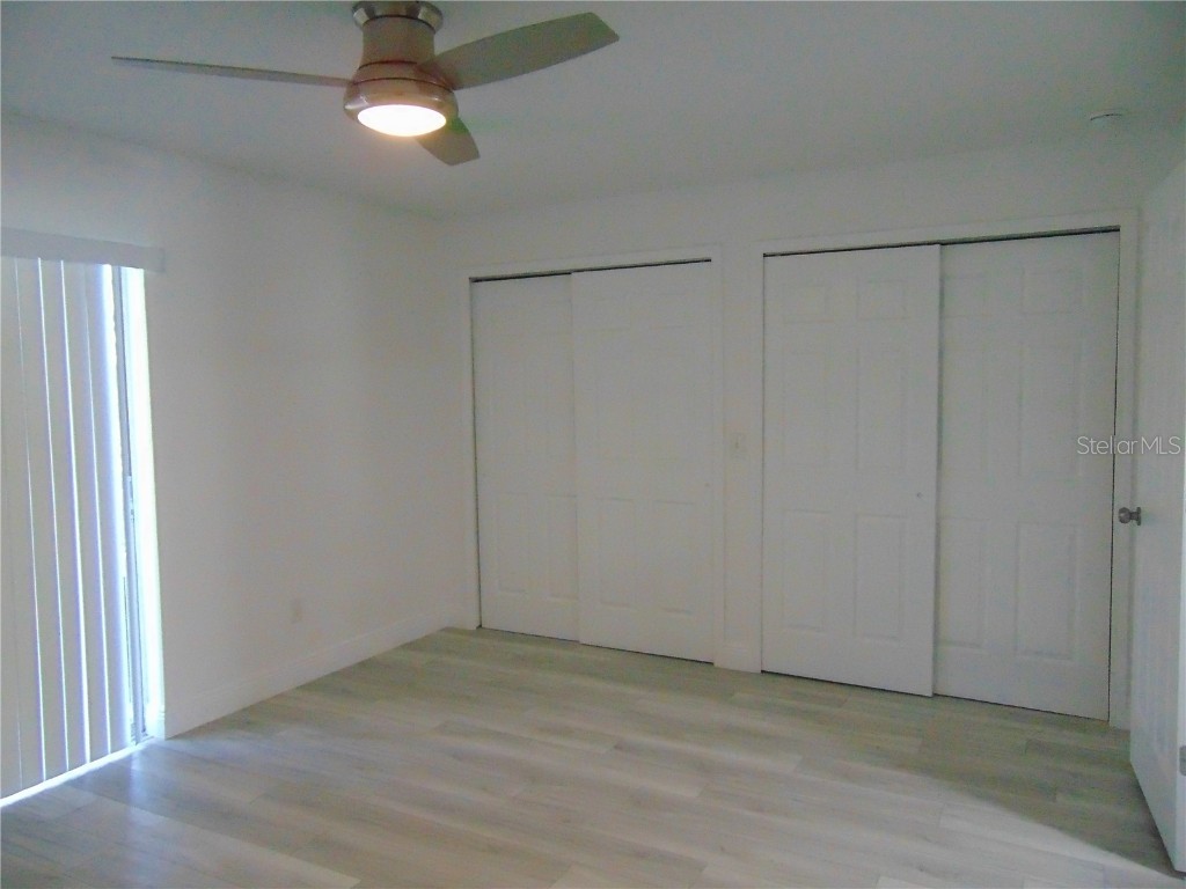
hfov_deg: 69.4
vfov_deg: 54.9
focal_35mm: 25
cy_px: 444
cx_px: 593
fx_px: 857
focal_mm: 4.5
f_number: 3
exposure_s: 1/80
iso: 800
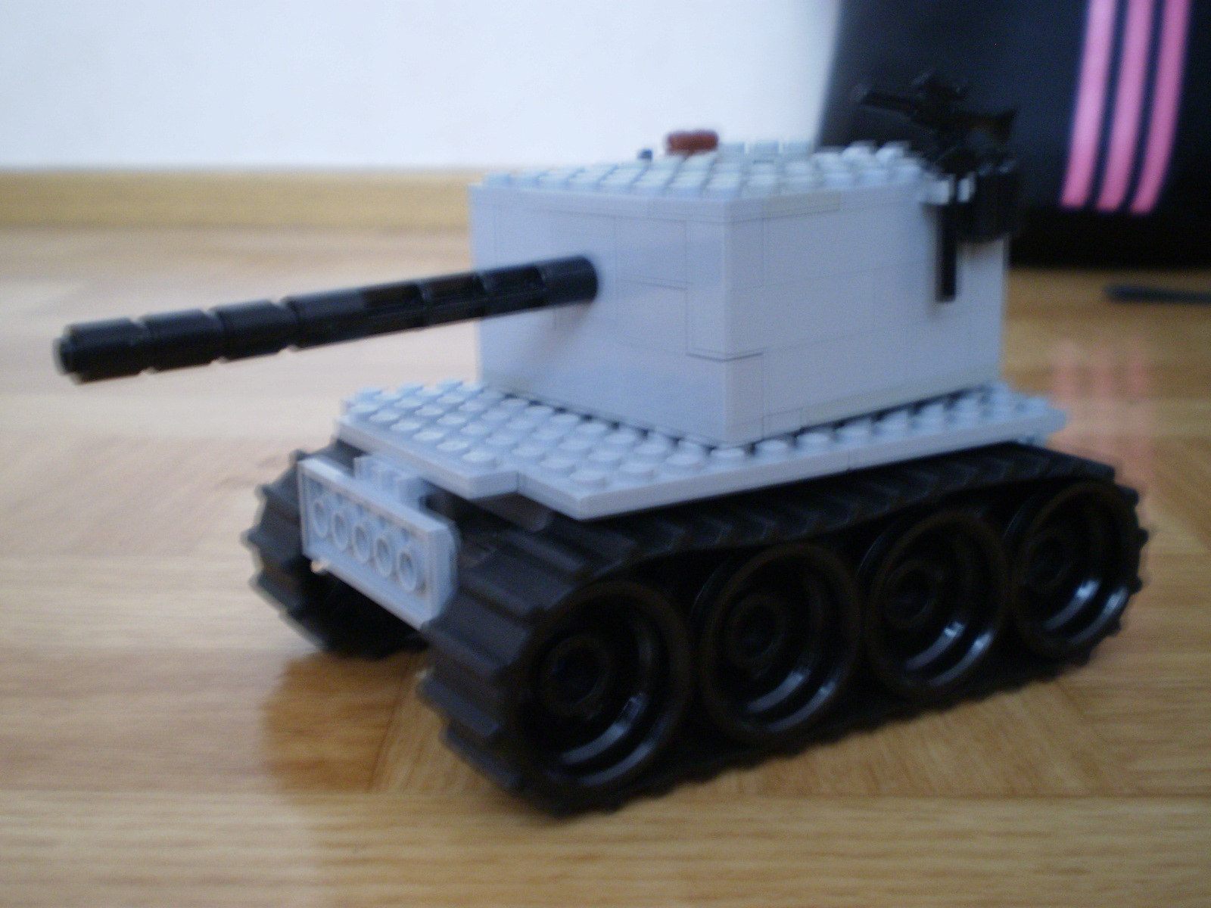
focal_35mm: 42
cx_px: 606
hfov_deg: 44.8
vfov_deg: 34.3
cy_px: 454
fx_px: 1469
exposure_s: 1/2
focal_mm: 7.4
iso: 200
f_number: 3.5
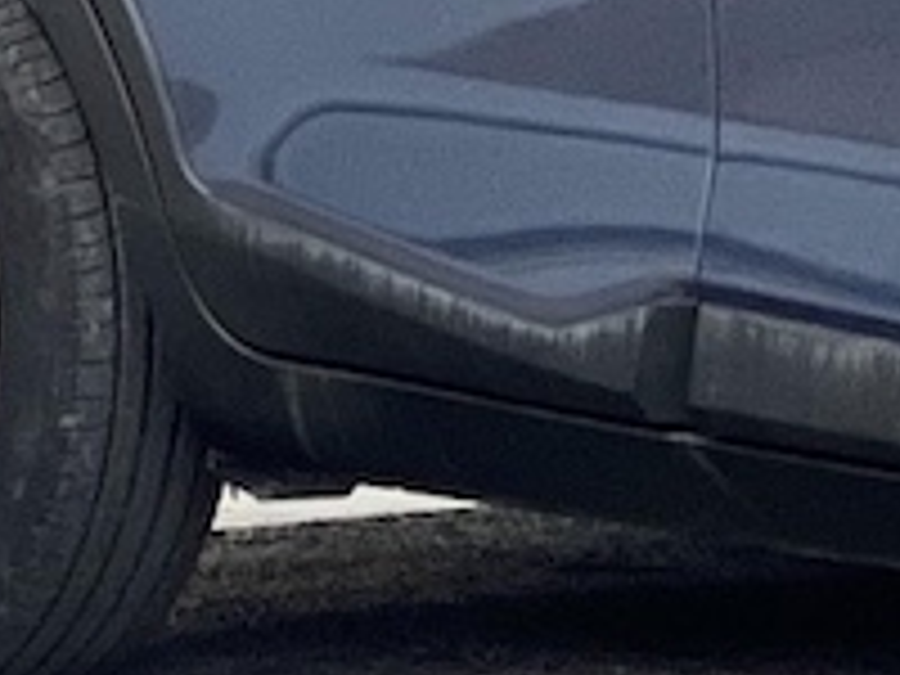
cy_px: -115
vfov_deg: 3.0
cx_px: 2086
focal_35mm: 498
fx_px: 12948
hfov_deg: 3.9
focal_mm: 7.5
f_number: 2.2
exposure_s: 1/121
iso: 100
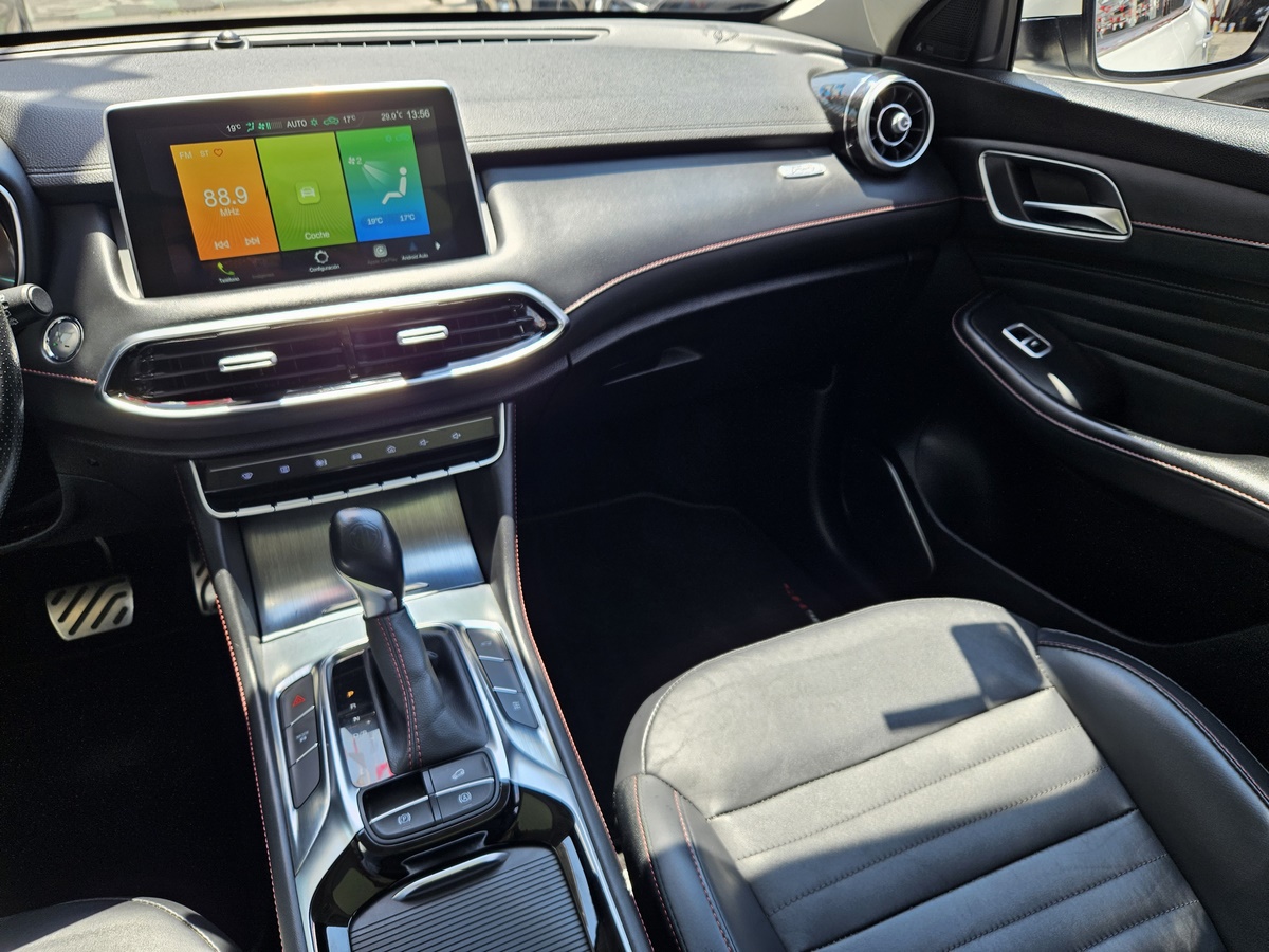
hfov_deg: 73.9
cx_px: 634
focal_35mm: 23
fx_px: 843
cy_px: 476
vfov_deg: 58.9
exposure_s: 1/198
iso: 25
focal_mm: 5.4
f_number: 1.8
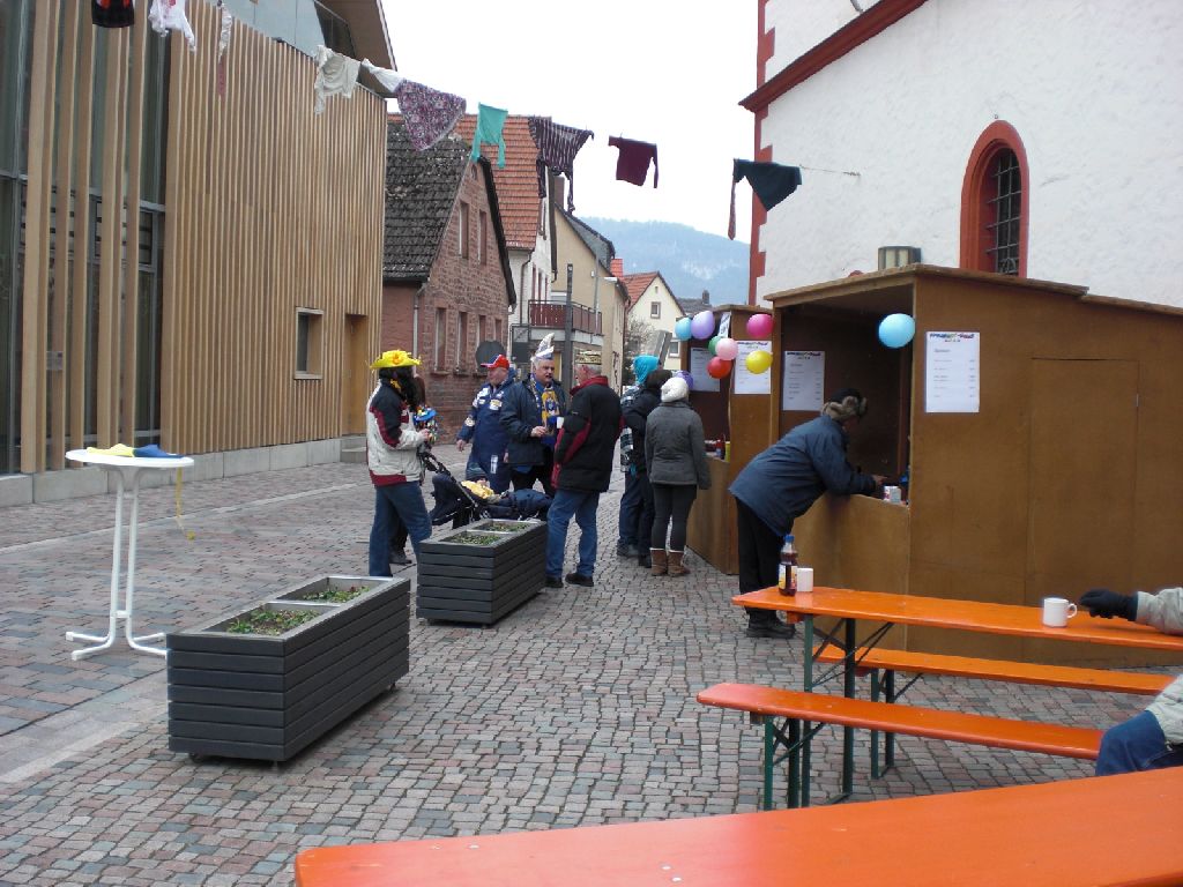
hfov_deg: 49.0
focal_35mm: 38
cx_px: 592
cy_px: 444
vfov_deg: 37.7
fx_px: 1299
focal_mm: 6.3
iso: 64
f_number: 3.1
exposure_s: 1/100
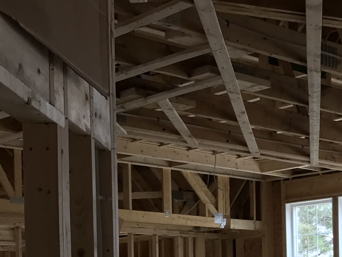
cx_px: 366
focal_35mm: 86
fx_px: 850
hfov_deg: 21.7
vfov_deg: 16.4
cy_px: 314
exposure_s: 1/40
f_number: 1.8
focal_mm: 3.99
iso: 25
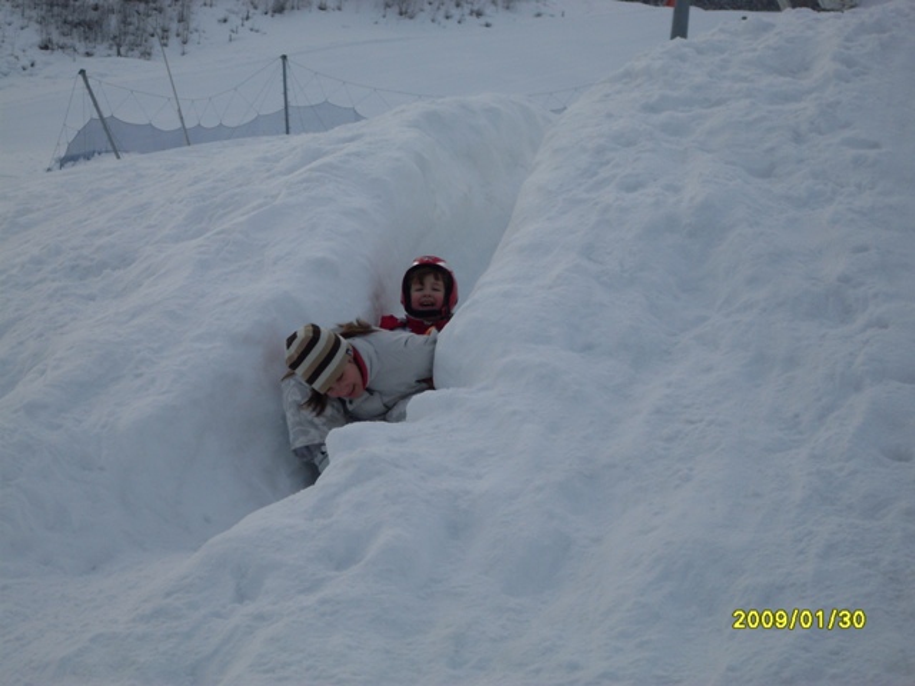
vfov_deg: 13.0
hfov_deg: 17.3
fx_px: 3013
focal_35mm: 114
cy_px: 343
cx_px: 458
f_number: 5.2
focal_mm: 18.9
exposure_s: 1/500
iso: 80
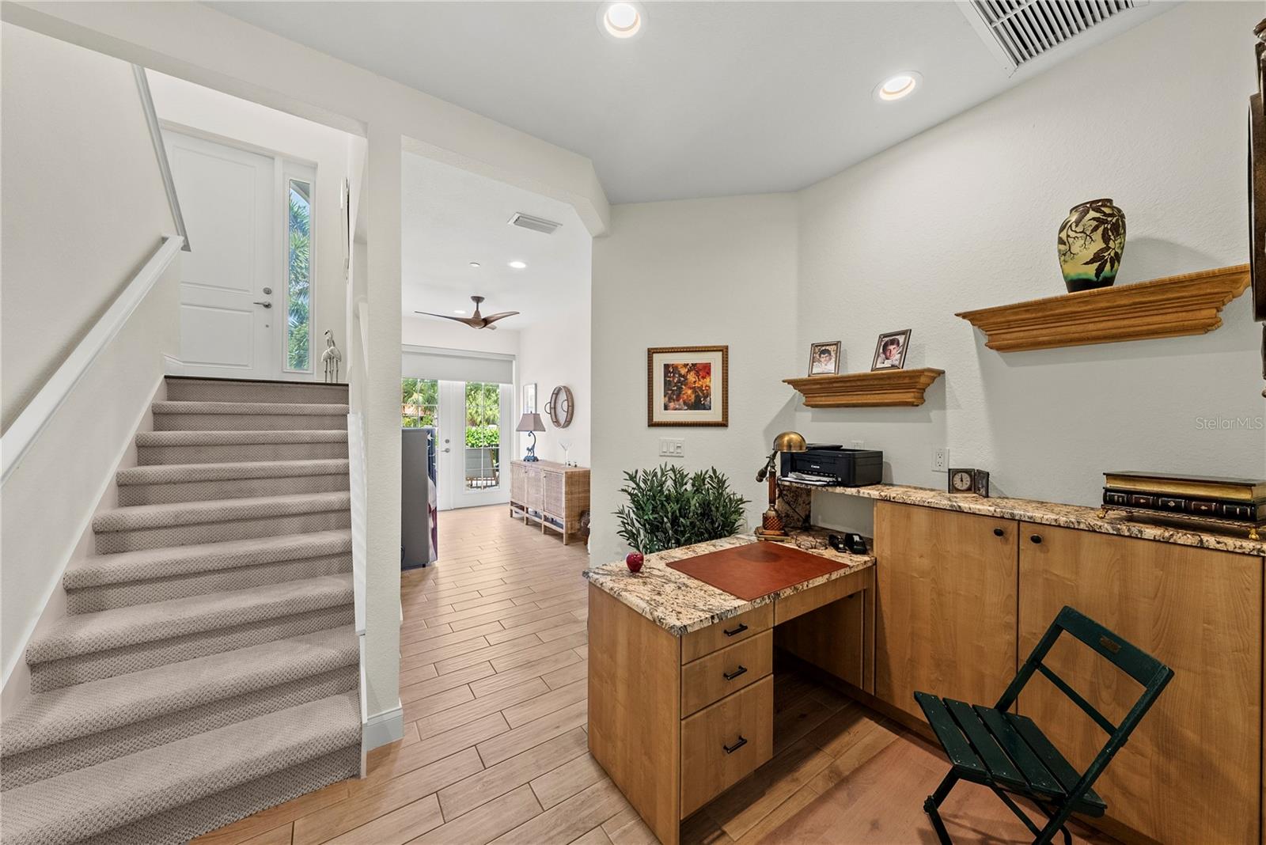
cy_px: 422
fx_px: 422
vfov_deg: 90.1
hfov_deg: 112.6
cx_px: 633
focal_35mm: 12
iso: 640
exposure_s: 1/6
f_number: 8
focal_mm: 12
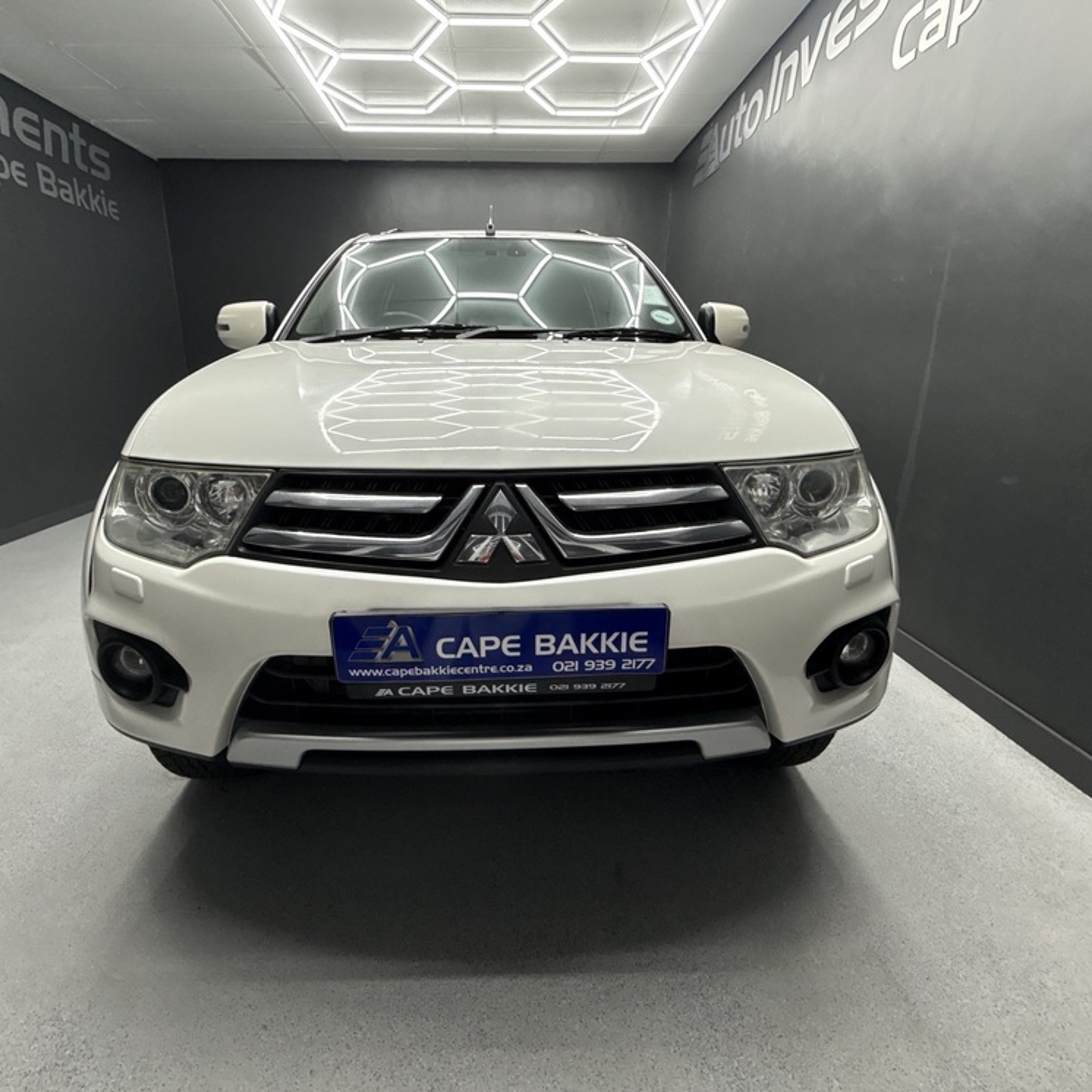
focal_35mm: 17
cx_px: 512
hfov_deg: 83.9
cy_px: 536
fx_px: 607
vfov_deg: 84.0
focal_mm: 2.22
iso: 100
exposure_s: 1/100
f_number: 2.2
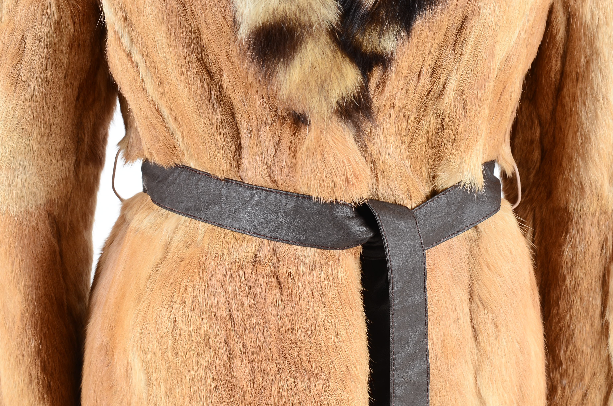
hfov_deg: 24.7
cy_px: 203
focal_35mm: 82
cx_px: 306
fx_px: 1402
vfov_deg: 16.5
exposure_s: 1/60
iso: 320
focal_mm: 55
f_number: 10
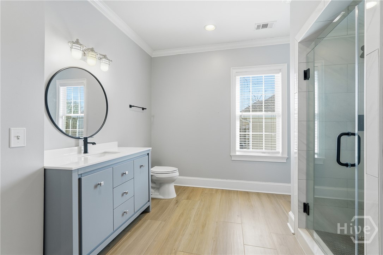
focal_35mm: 16
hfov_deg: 96.7
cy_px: 128
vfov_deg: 73.7
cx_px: 192
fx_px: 170
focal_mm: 16
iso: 320
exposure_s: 1/250
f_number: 9
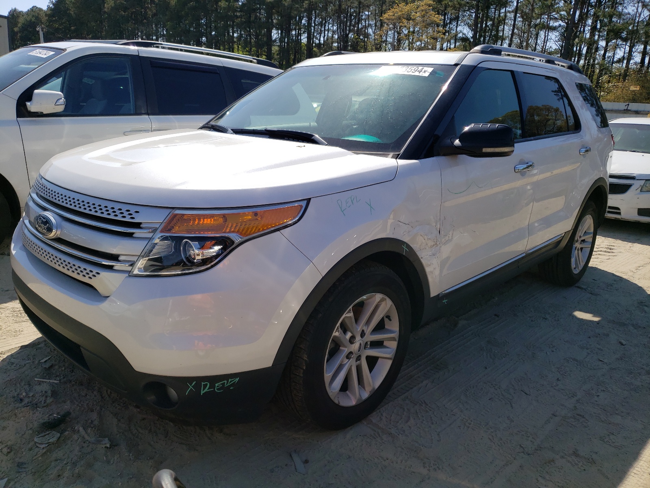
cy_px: 244
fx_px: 488
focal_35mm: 26
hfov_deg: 67.3
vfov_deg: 53.1
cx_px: 325
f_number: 1.5
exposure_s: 1/5000
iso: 50
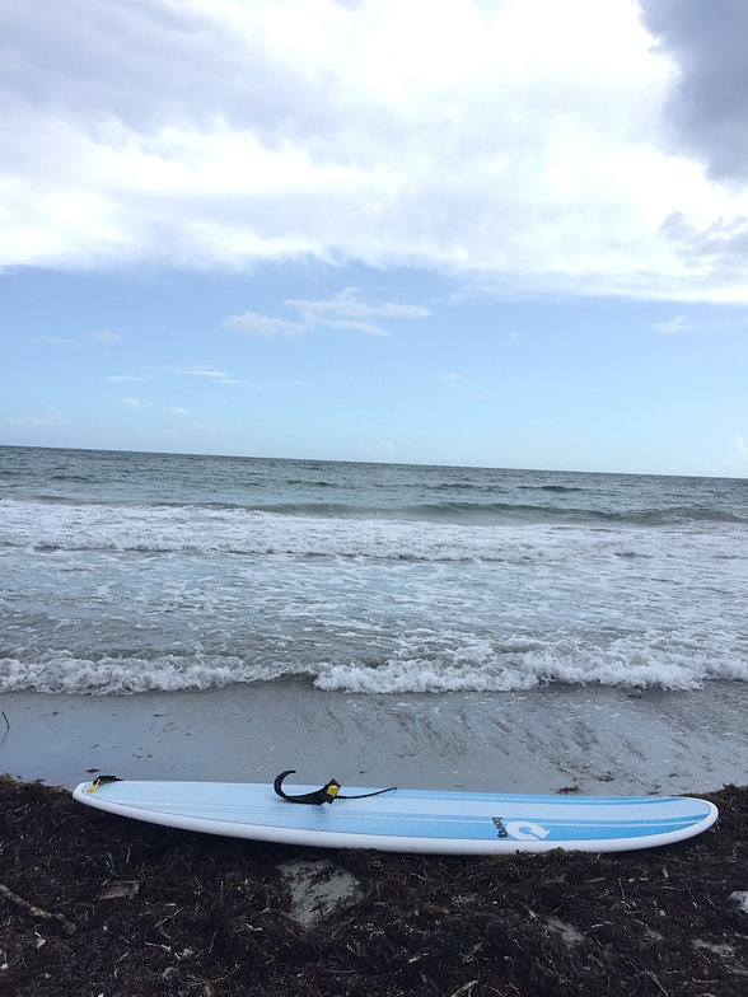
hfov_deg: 48.2
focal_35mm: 29
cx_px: 374
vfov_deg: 61.7
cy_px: 498
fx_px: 836
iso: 32
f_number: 2.2
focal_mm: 4.15
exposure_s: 1/746
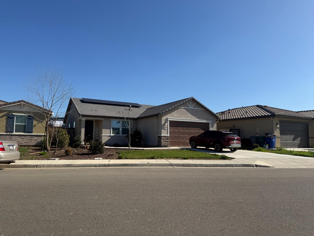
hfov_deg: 71.6
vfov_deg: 56.8
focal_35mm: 24
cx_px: 157
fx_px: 218
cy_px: 118
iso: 80
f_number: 1.78
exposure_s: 1/6173
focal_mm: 6.76
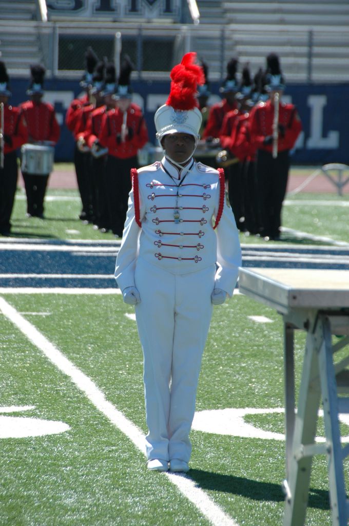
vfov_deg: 6.9
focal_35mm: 300
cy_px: 263
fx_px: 4374
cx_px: 174
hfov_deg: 4.6
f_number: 5.6
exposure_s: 1/500
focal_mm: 200
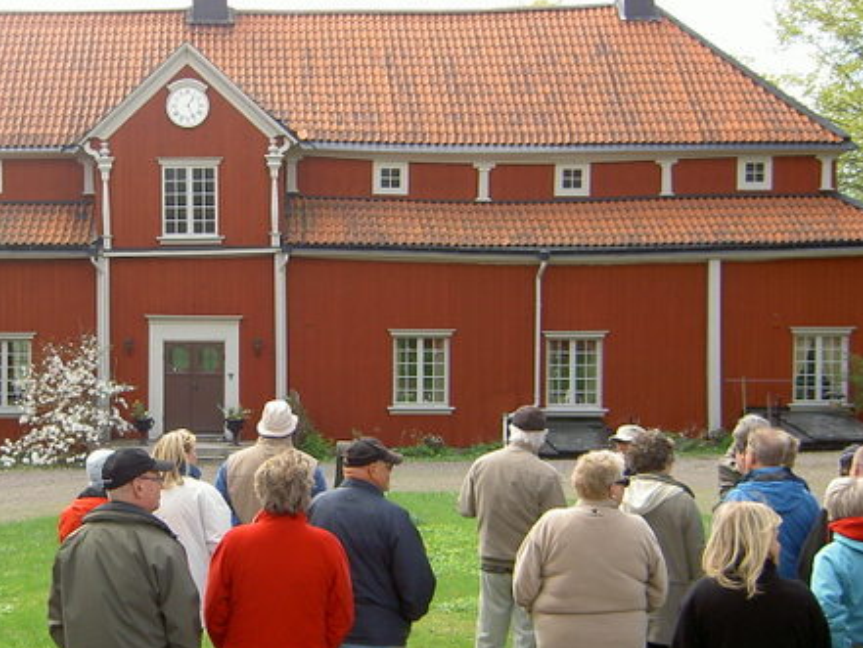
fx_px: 1347
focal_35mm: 54
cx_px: 239
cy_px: 342
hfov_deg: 34.9
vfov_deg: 27.0
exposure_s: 1/125
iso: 50
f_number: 2.8
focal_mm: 5.6
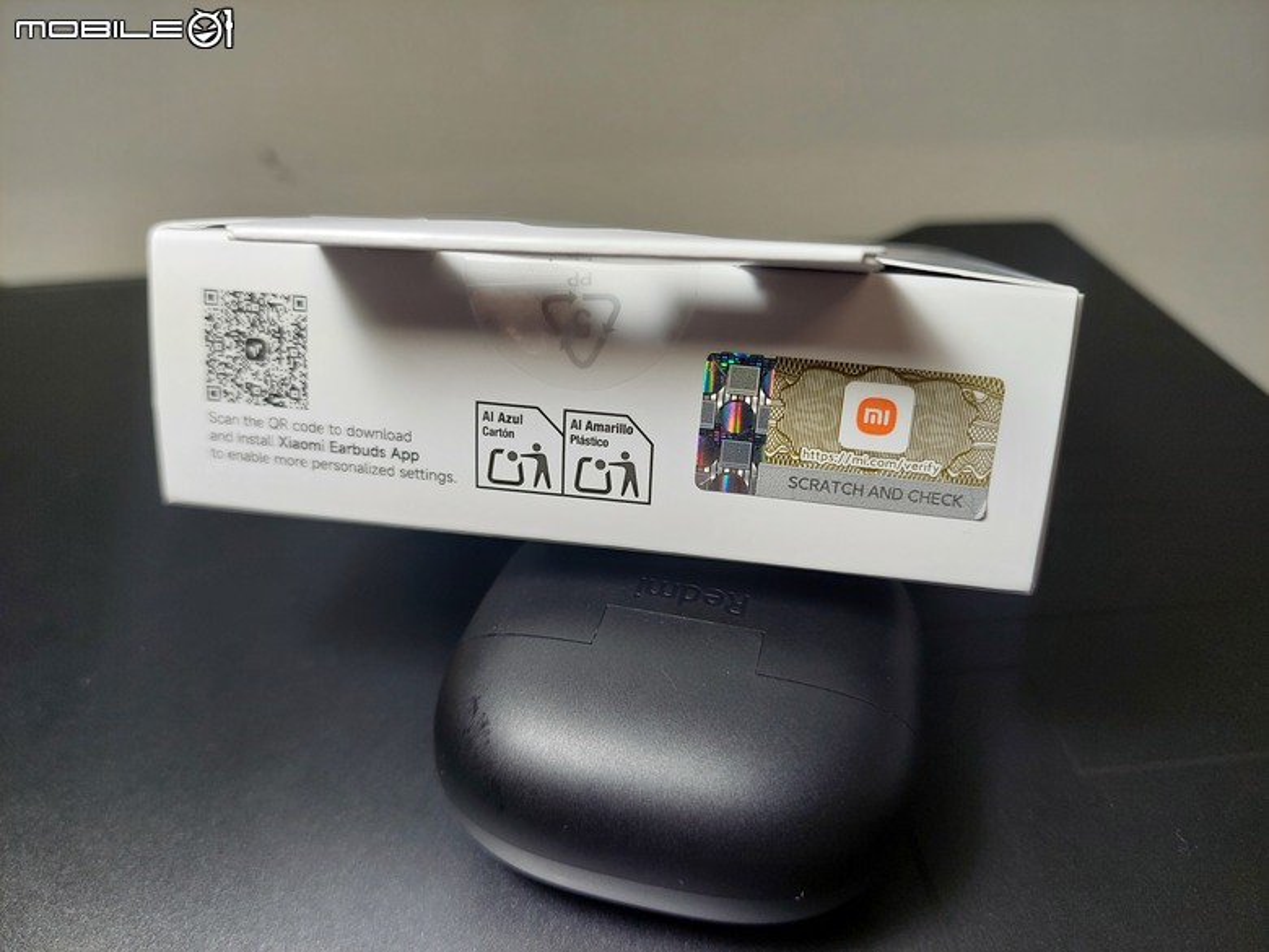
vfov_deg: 54.9
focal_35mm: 25
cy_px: 476
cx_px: 634
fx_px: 916
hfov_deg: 69.4
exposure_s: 1/120
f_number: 1.8
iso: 64
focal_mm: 5.23
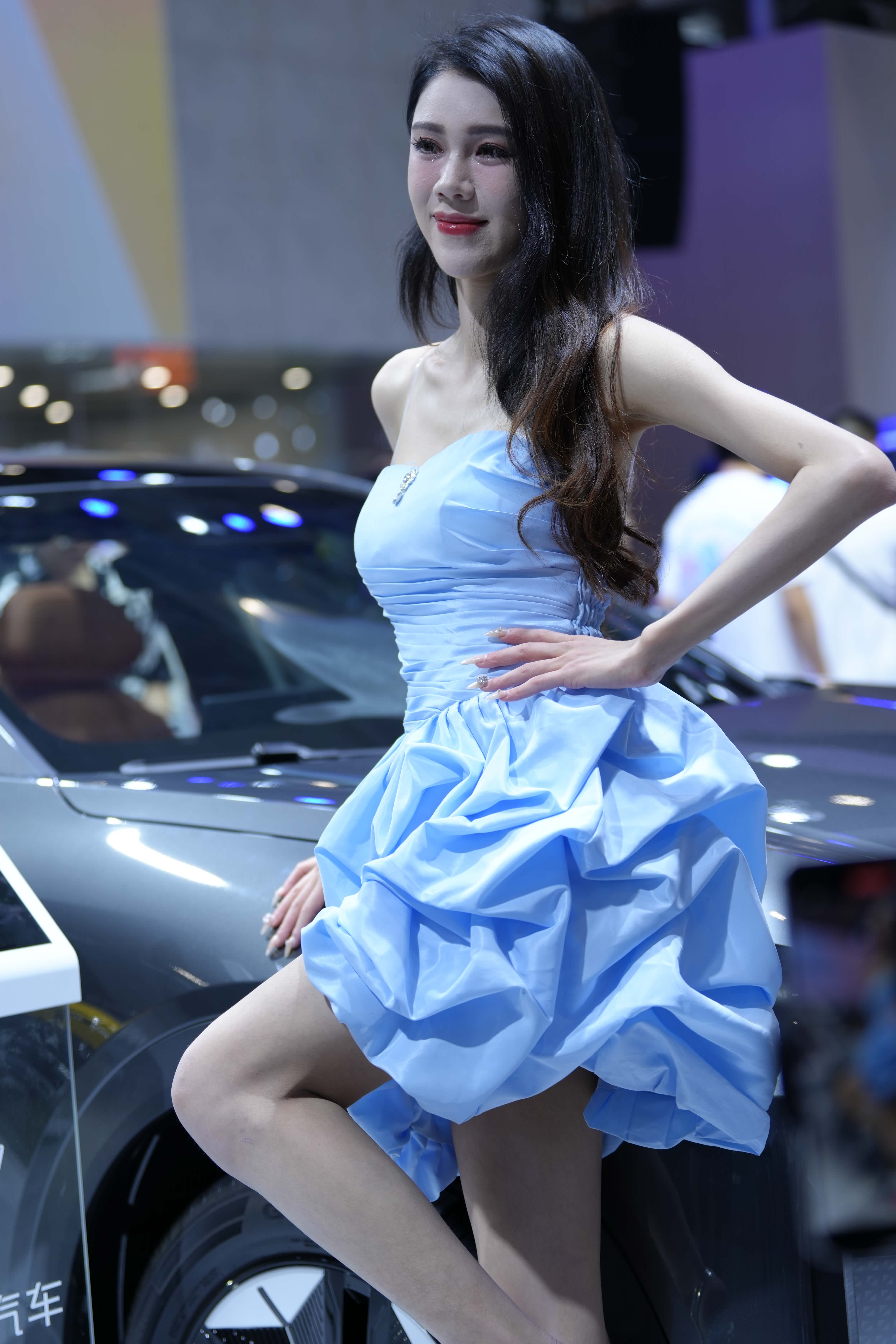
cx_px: 448
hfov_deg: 19.5
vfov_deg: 28.8
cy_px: 672
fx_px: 2613
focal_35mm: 70
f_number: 2.8
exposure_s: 1/200
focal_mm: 70
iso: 200
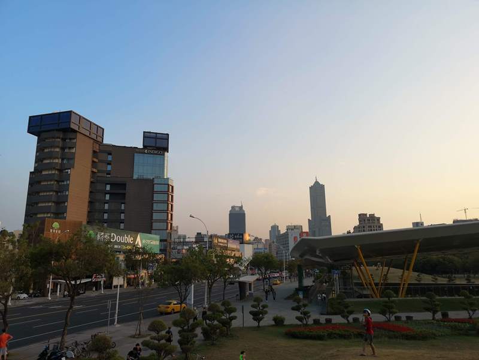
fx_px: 374
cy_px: 180
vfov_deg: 51.4
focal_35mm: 27
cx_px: 240
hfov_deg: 65.3
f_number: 1.8
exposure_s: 1/602
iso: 50
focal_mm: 3.95
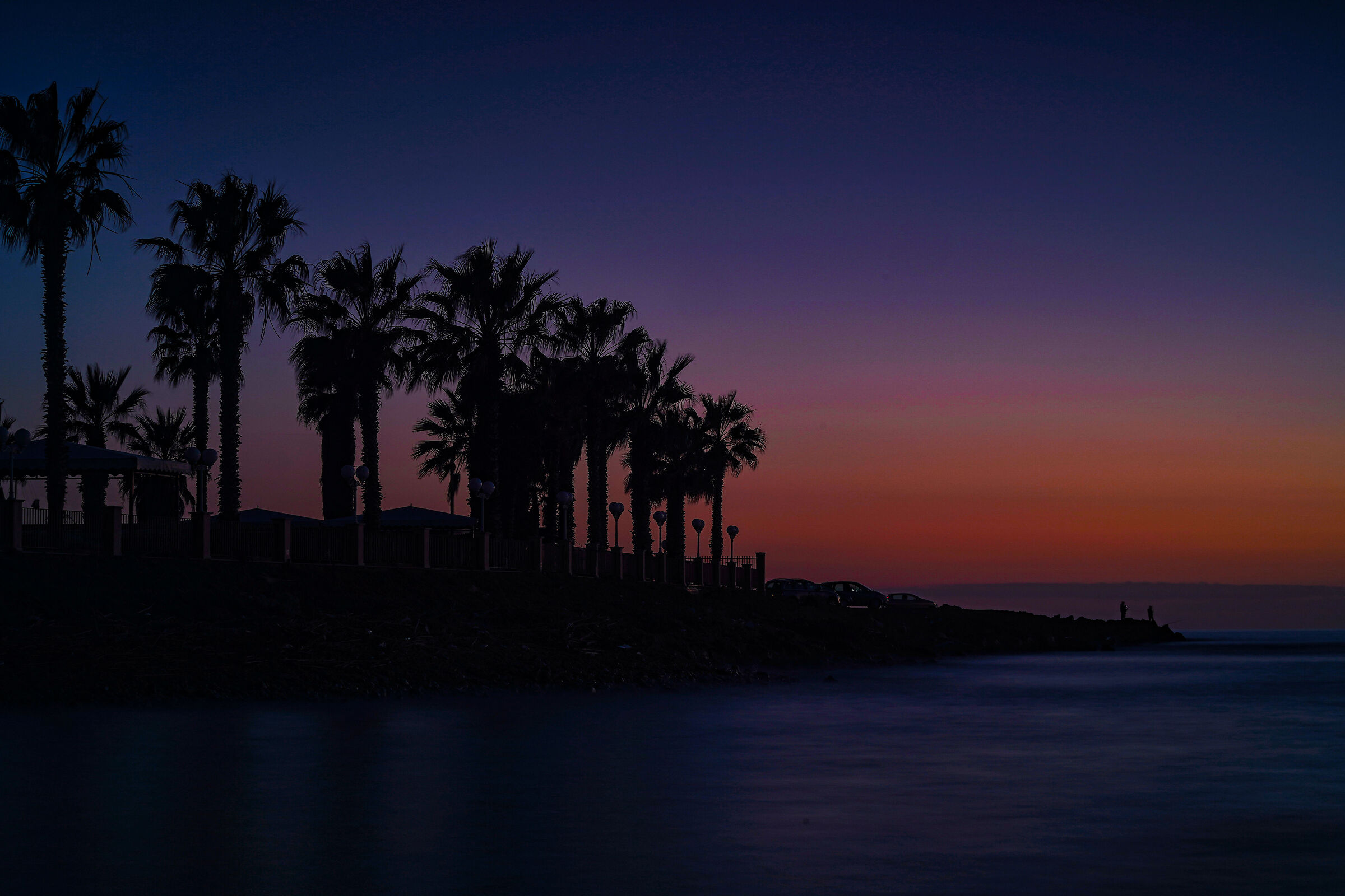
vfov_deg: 16.1
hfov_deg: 23.9
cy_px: 448
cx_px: 672
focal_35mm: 85
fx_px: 3175
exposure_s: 25
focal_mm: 85
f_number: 18
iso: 100
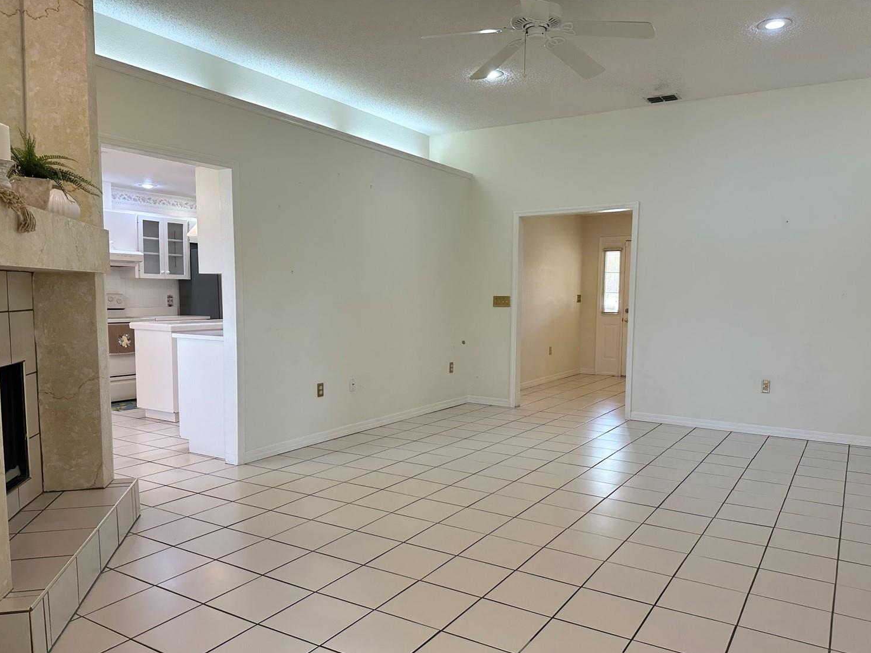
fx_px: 654
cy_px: 351
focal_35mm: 26
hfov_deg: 67.2
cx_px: 460
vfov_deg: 53.0
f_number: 1.78
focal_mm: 6.86
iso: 125
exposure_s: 1/120
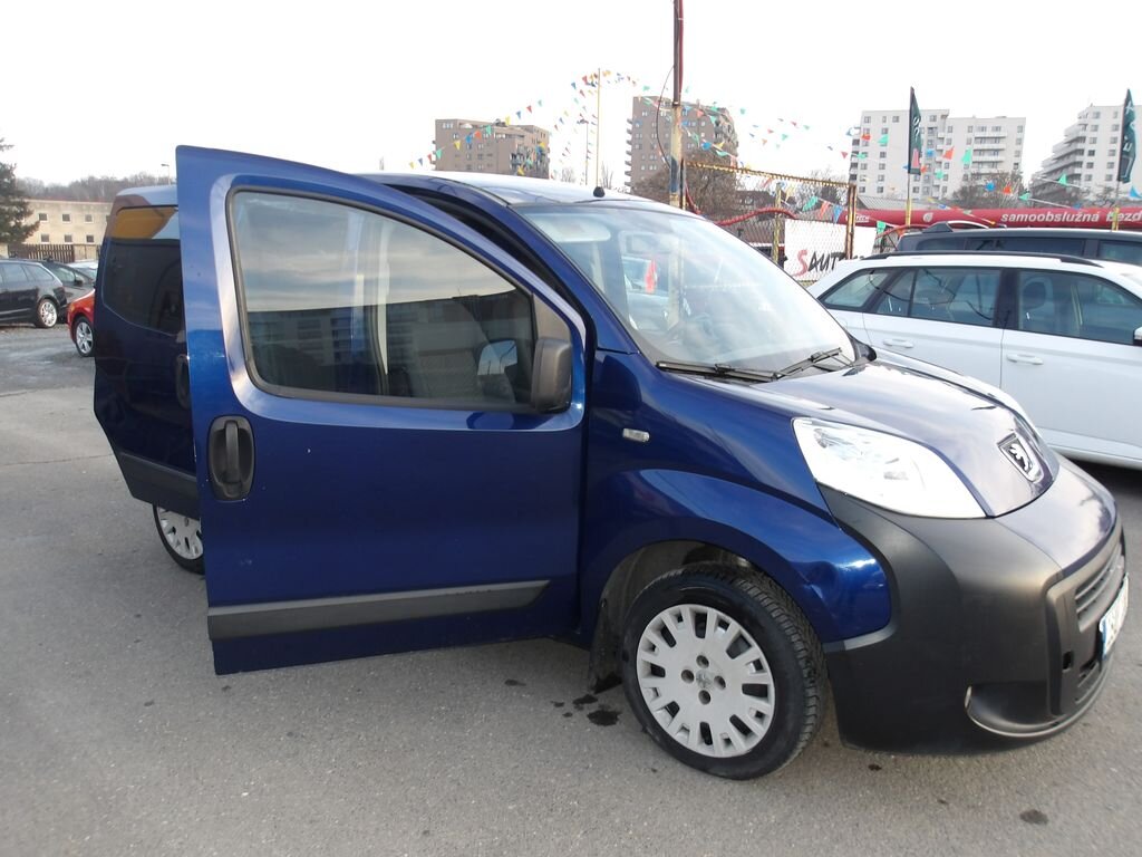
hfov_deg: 65.3
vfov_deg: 51.4
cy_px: 428
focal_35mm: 27
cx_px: 571
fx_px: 891
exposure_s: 1/66
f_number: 3
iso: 100
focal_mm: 4.9
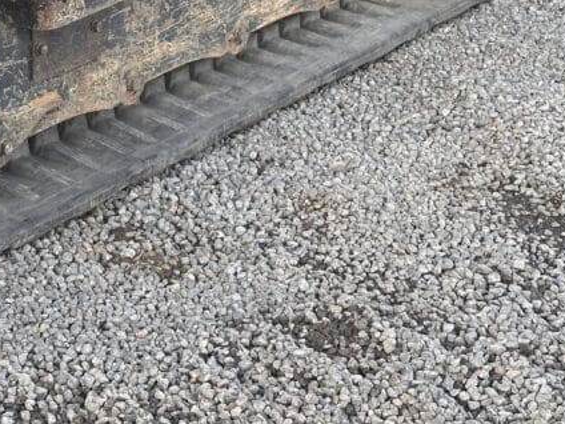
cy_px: 43
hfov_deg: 18.8
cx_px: 11
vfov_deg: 14.4
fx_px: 1665
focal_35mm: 102
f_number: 1.78
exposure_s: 1/291
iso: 64
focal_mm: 6.86
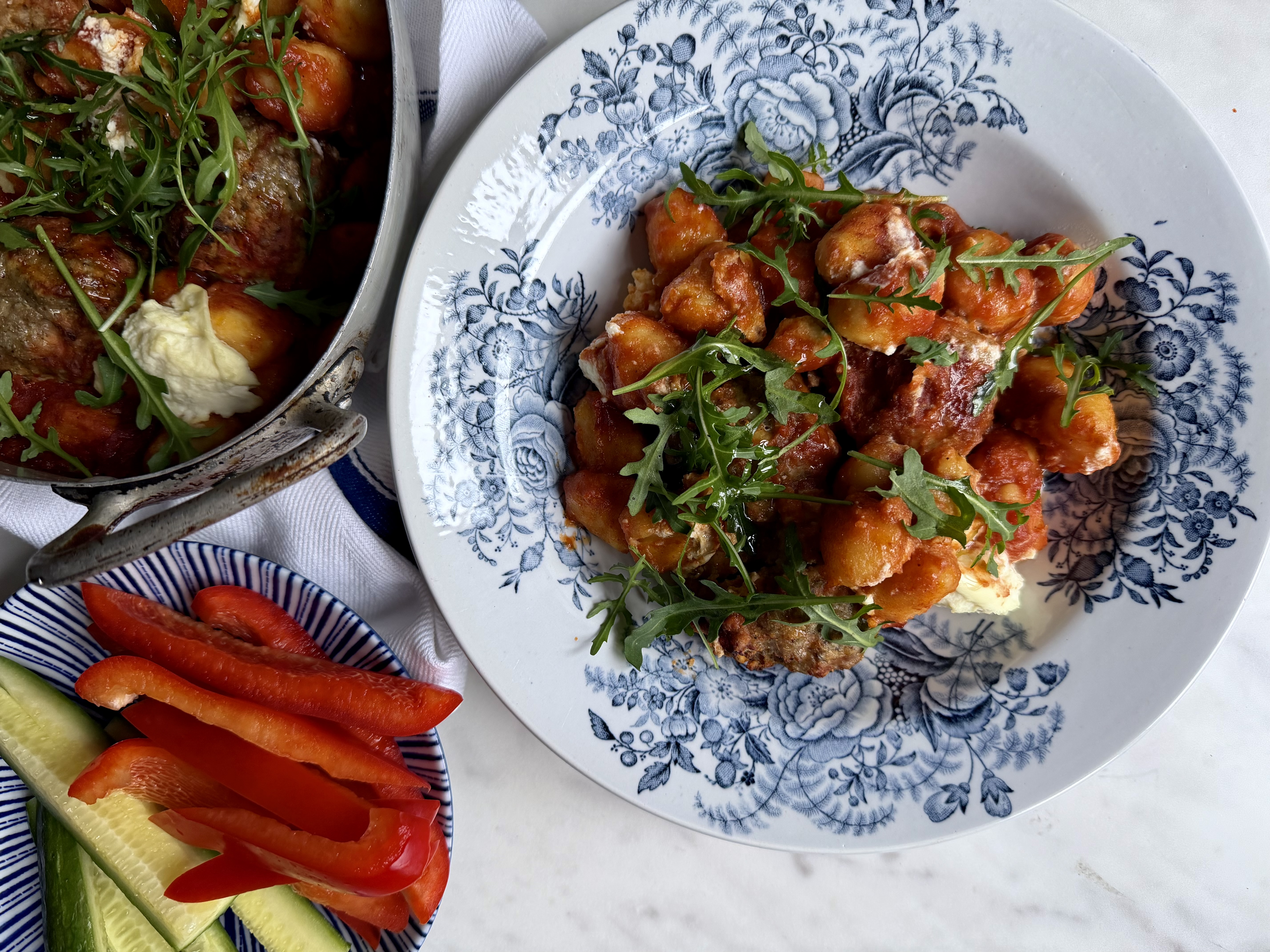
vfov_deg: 56.8
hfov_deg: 71.6
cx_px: 635
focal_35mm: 24
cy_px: 476
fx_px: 881
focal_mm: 6.76
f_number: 1.78
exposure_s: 1/121
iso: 160
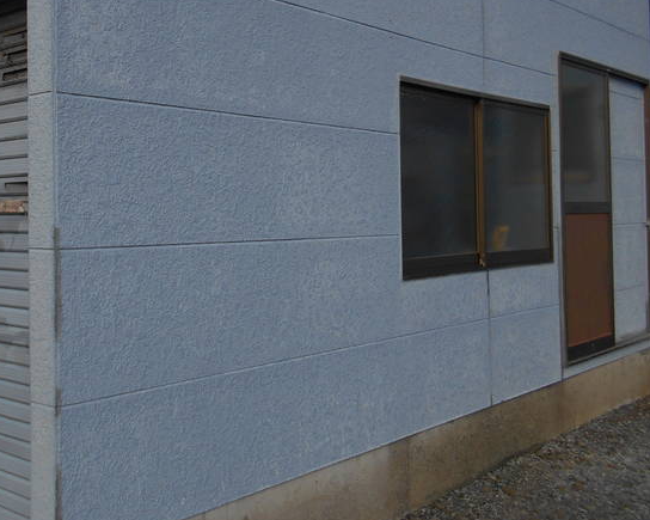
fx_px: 808
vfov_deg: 35.4
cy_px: 186
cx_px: 141
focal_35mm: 42
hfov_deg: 42.1
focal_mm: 4.6
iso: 80
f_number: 3.2
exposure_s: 1/500
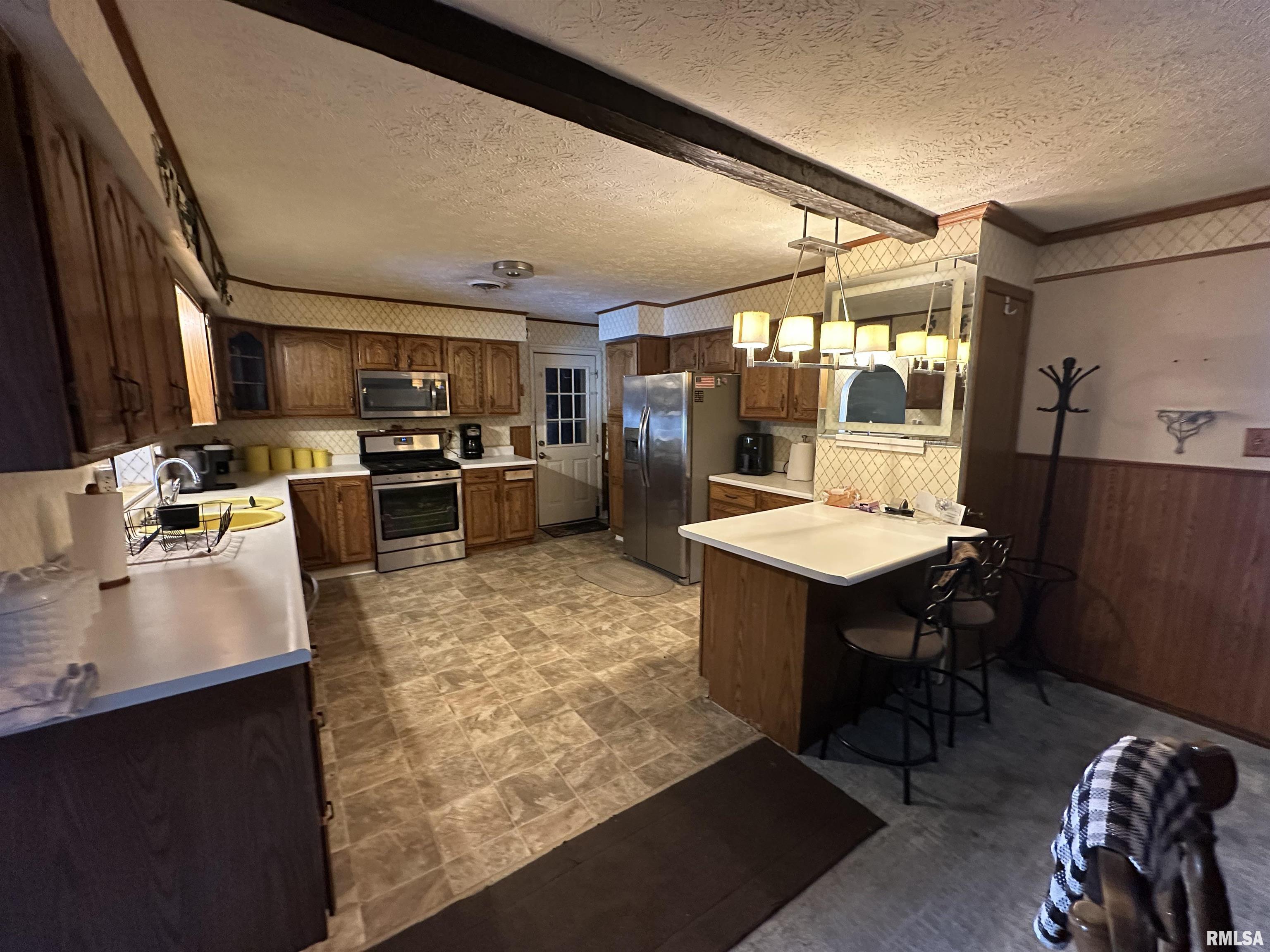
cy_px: 476
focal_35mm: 14
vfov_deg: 85.7
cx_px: 635
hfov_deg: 102.1
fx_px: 514
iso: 640
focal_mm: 2.22
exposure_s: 1/60
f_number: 2.2
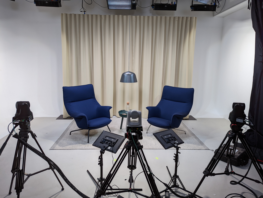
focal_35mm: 24
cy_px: 99
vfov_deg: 56.9
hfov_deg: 71.5
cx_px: 132
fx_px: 183
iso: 88
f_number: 1.85
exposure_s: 1/26.6
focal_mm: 6.81
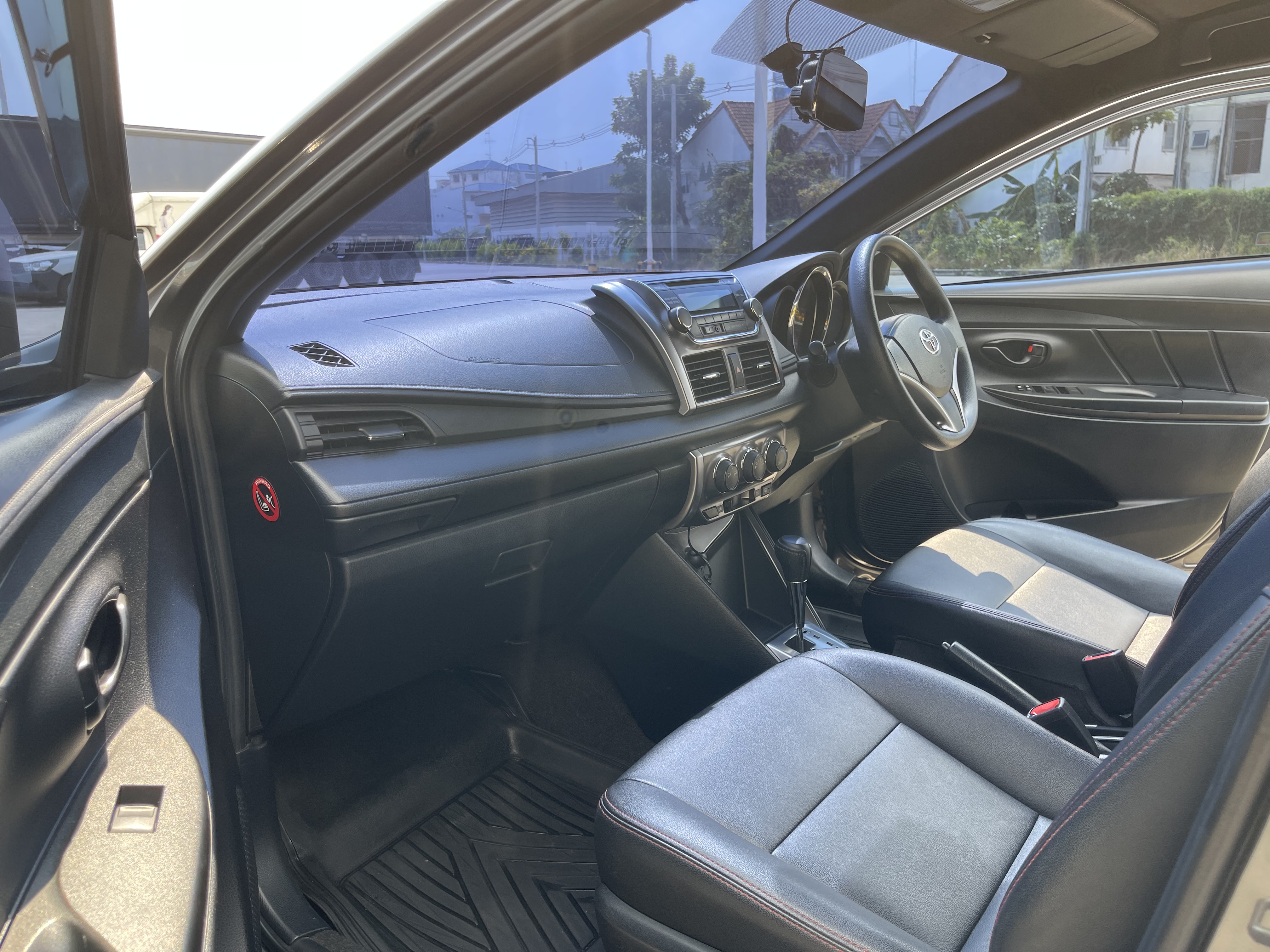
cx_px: 635
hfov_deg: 69.4
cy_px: 476
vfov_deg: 54.9
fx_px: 917
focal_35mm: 25
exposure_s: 1/376
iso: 32
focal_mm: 5.1
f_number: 1.6
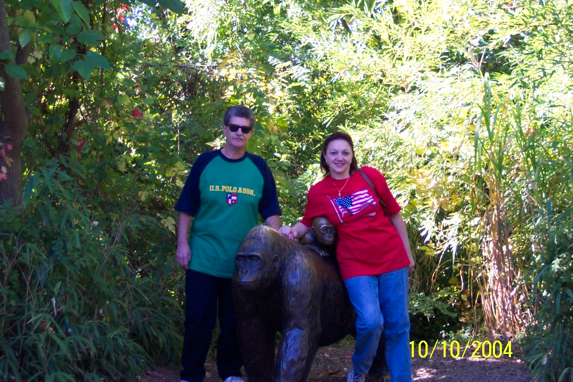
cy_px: 191
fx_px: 1210
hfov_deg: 26.7
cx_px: 286
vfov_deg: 17.9
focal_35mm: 76
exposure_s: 1/90
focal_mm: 16
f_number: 4
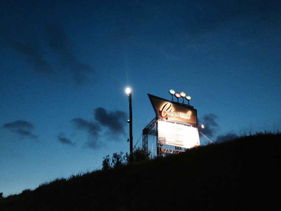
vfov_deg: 40.7
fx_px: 284
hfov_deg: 52.6
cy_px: 106
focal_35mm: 35
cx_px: 140
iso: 250
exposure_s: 1/20
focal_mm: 4.28
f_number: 2.4
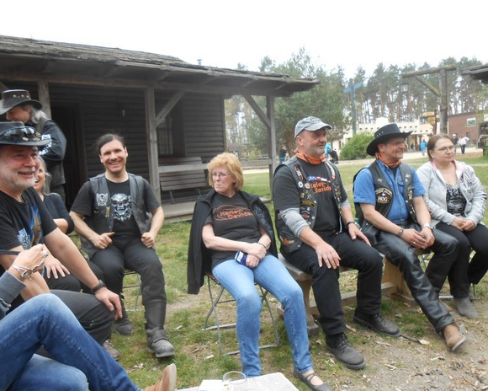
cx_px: 225
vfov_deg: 51.5
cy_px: 197
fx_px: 404
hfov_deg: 62.1
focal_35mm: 28
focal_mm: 4.6
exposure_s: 1/80
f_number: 3.5
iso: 80
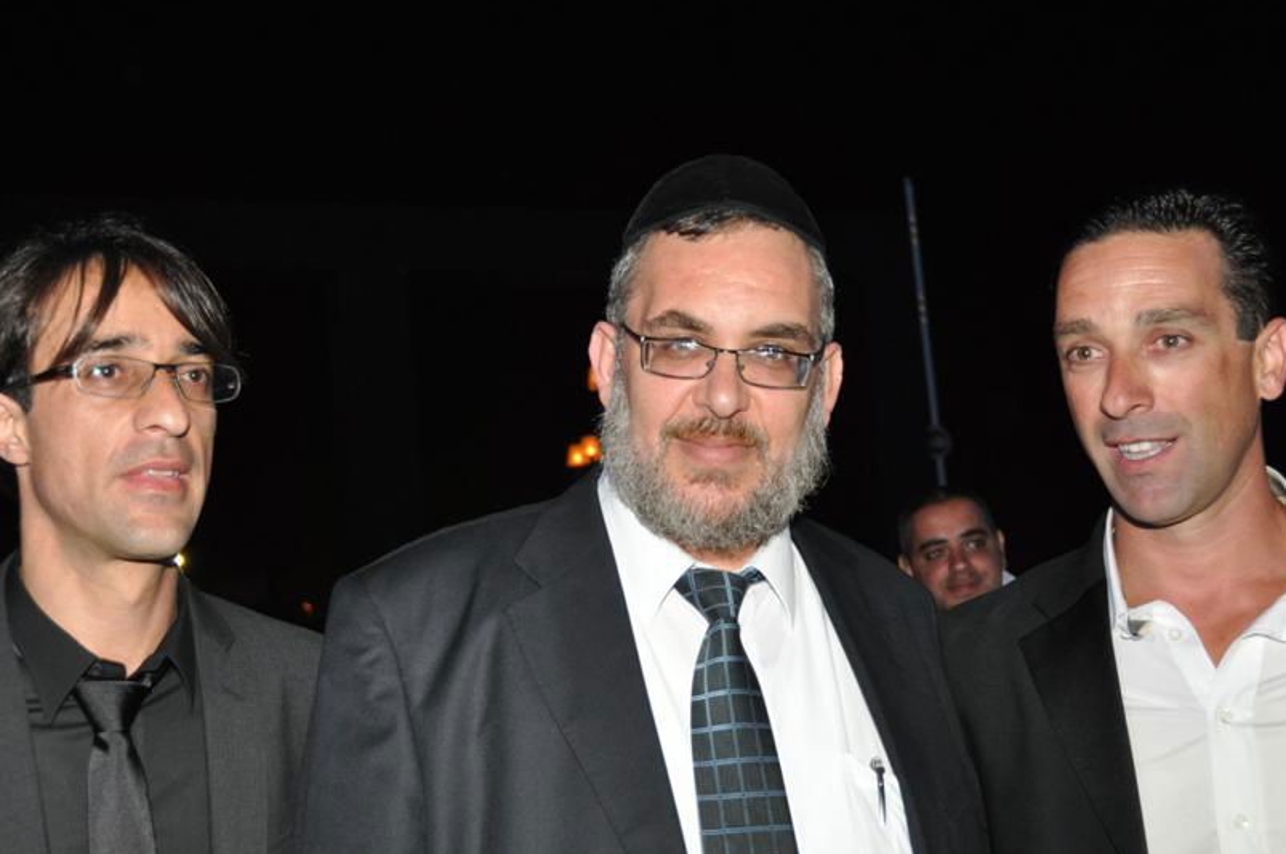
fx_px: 1842
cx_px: 641
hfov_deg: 38.5
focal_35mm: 52
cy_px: 444
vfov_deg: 26.1
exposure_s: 1/60
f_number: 4
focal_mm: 27
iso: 800
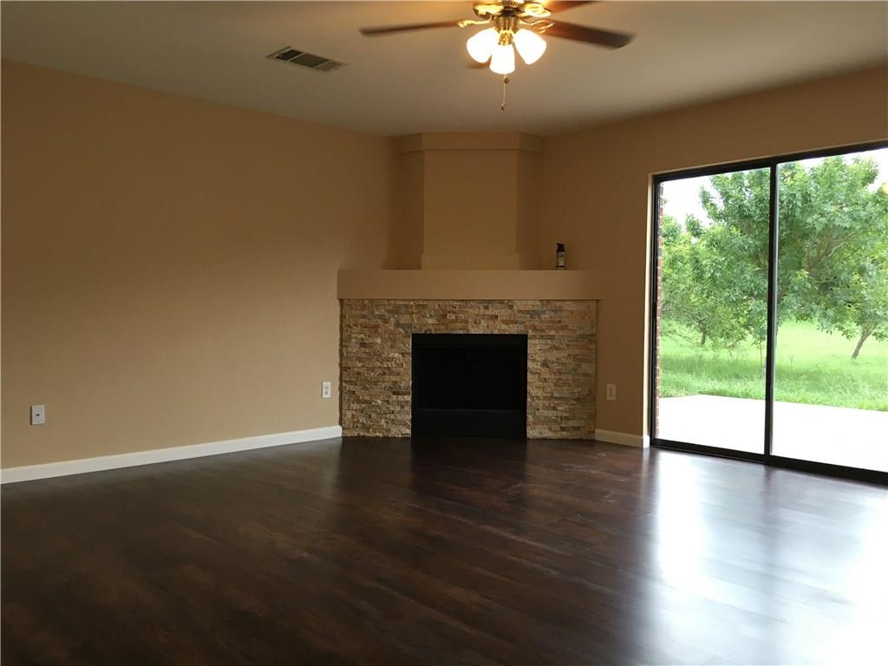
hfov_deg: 61.7
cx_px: 444
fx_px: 744
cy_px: 333
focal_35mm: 29
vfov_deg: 48.2
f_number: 2.2
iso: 32
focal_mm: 4.15
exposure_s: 1/30
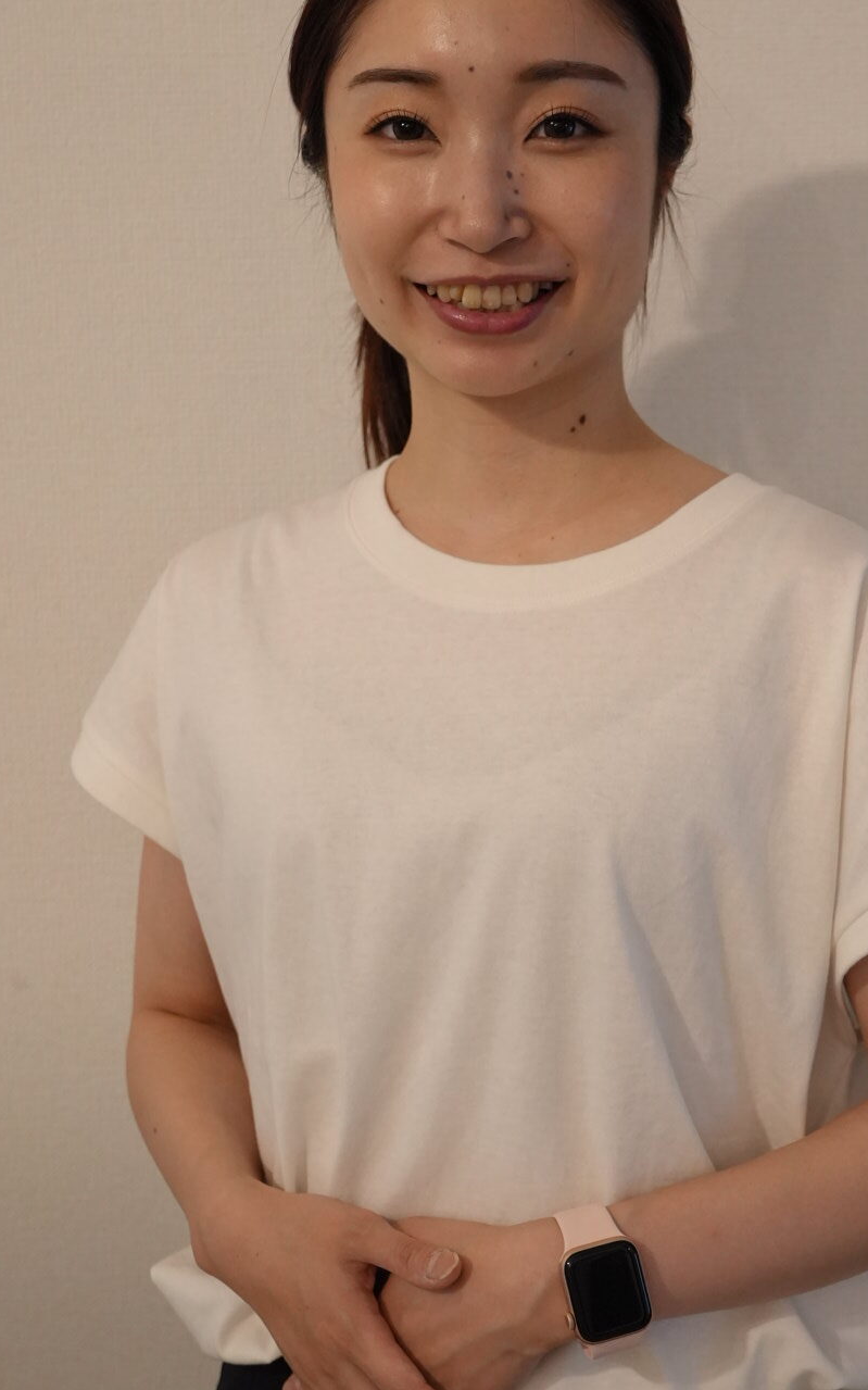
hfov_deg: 22.3
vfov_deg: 35.1
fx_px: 2196
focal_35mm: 58
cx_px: 542
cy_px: 704
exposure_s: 1/160
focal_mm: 30
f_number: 4
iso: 2500
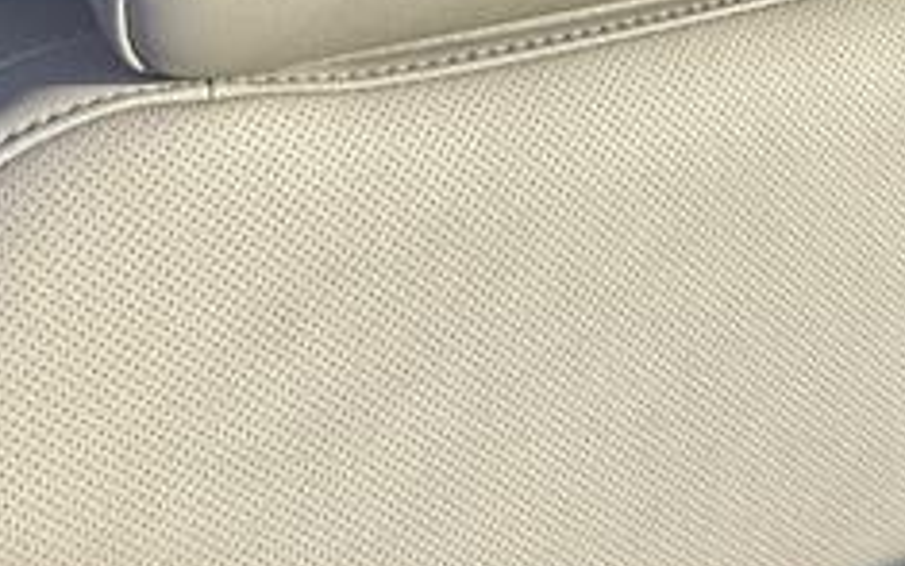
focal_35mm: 75
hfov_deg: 26.7
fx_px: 1850
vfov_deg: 15.9
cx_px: 786
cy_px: -304
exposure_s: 1/190
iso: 40
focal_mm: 5.7
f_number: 1.5
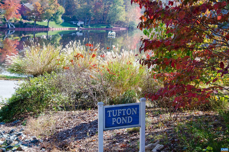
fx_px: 381
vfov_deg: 22.5
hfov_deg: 33.5
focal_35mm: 60
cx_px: 114
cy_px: 76
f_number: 7.1
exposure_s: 1/200
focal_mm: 40
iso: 200
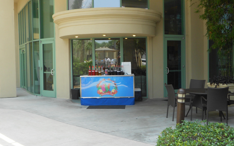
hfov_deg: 43.4
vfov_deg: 28.0
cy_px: 80
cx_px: 103
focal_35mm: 46
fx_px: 293
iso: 80
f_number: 3.9
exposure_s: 1/160
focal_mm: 6.7
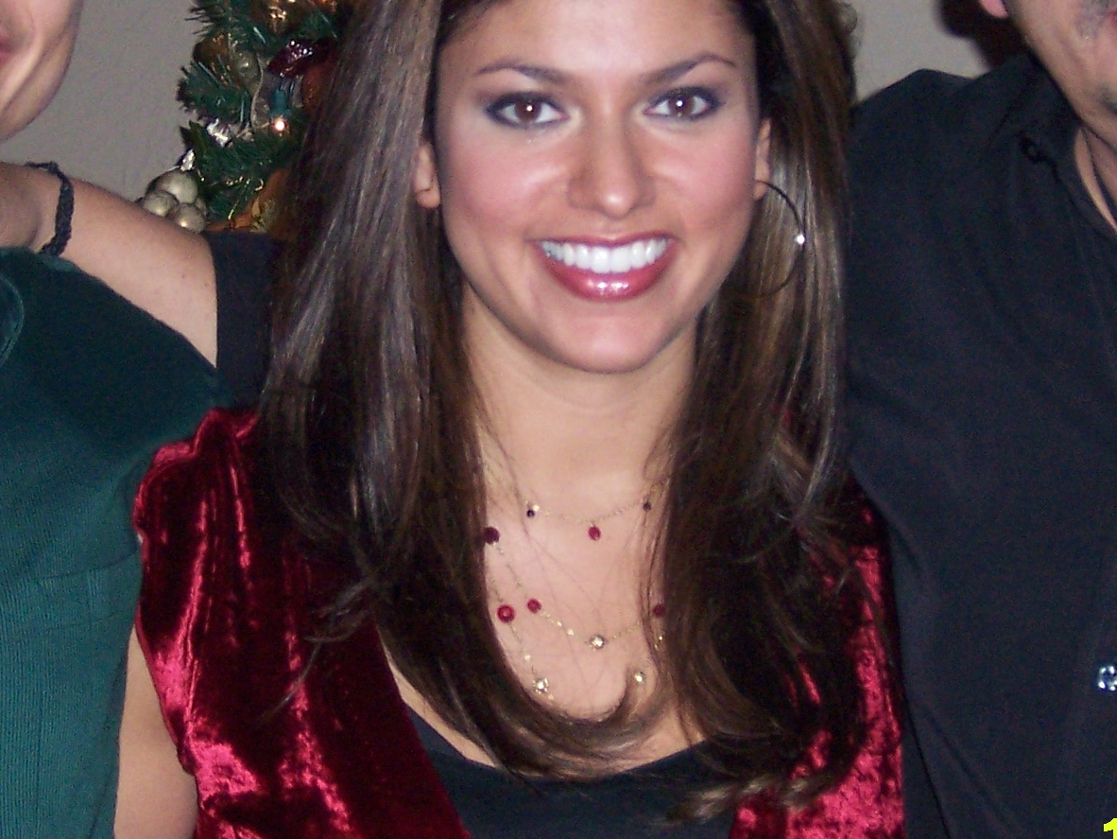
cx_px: 481
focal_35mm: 122
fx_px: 3938
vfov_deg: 12.1
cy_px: 183
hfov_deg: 16.1
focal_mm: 9.6
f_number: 3.6
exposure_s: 1/80
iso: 160
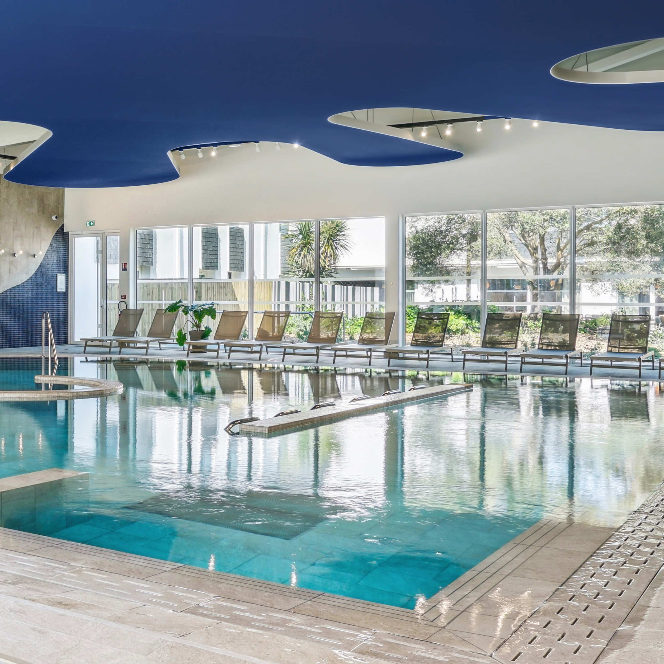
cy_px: 268
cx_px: 13
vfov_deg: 39.0
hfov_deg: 35.7
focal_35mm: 43
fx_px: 933
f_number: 11
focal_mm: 16
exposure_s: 1/13
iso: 100
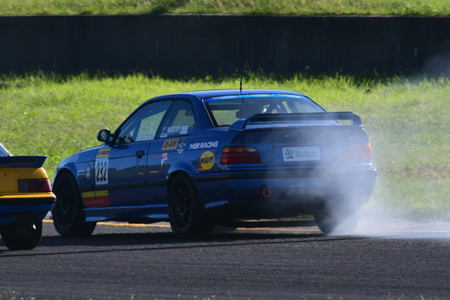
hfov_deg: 1.9
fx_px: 13724
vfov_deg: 1.3
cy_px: 117
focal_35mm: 1098
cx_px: 245
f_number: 11
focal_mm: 500
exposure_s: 1/640
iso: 500
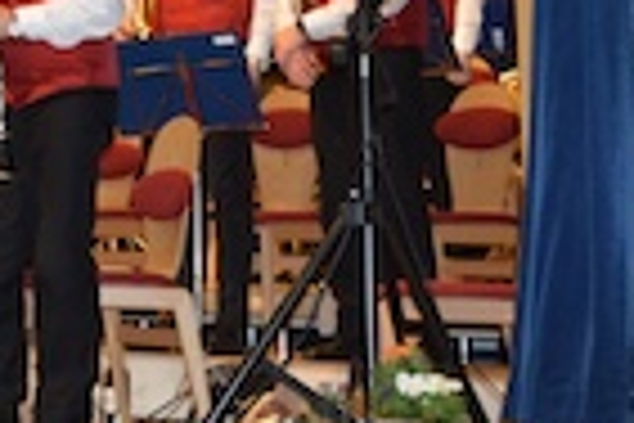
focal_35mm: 117
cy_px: -128
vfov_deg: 11.4
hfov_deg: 15.9
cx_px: -337
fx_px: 2060
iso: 2000
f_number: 3.8
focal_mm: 22
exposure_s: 1/60
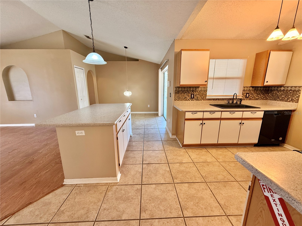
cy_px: 113
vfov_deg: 85.7
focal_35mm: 14
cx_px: 151
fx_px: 122
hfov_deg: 102.1
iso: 200
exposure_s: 1/60
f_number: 2.2
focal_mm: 2.22
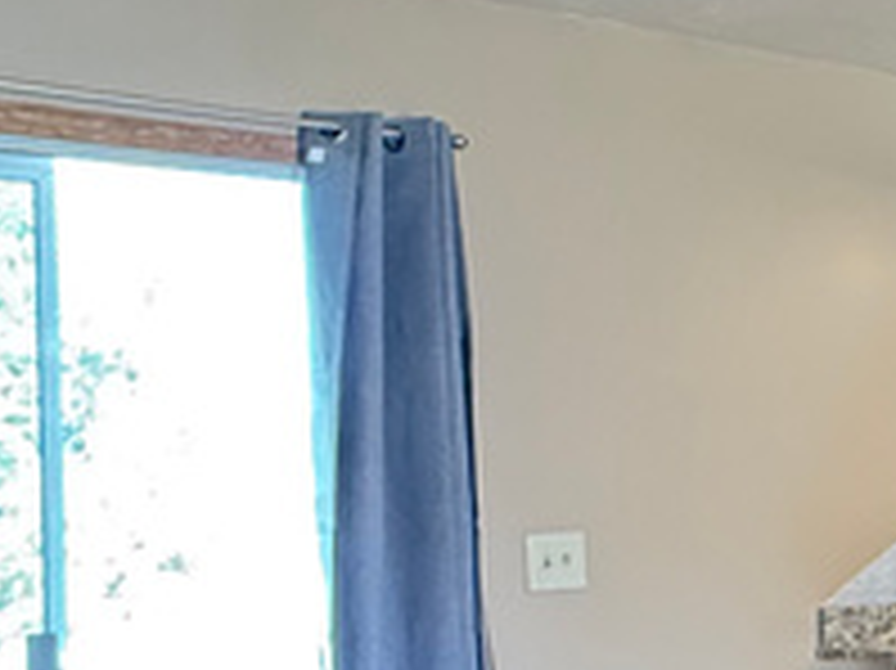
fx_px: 1863
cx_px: 1360
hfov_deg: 22.1
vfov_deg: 20.2
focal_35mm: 72
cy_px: 513
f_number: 2.2
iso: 640
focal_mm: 2.22
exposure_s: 1/60
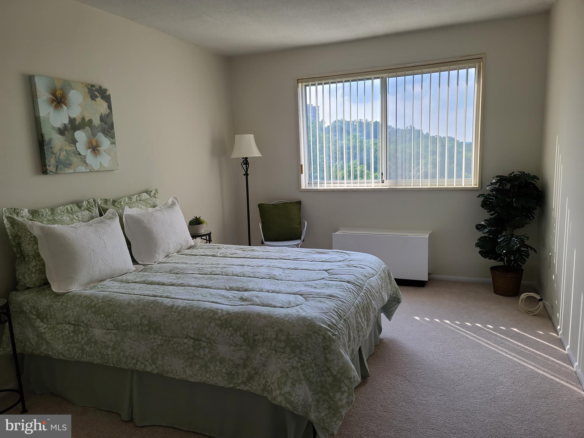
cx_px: 292
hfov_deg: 69.4
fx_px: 422
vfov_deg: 54.9
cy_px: 219
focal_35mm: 25
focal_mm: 7
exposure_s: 1/143
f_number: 1.8
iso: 16
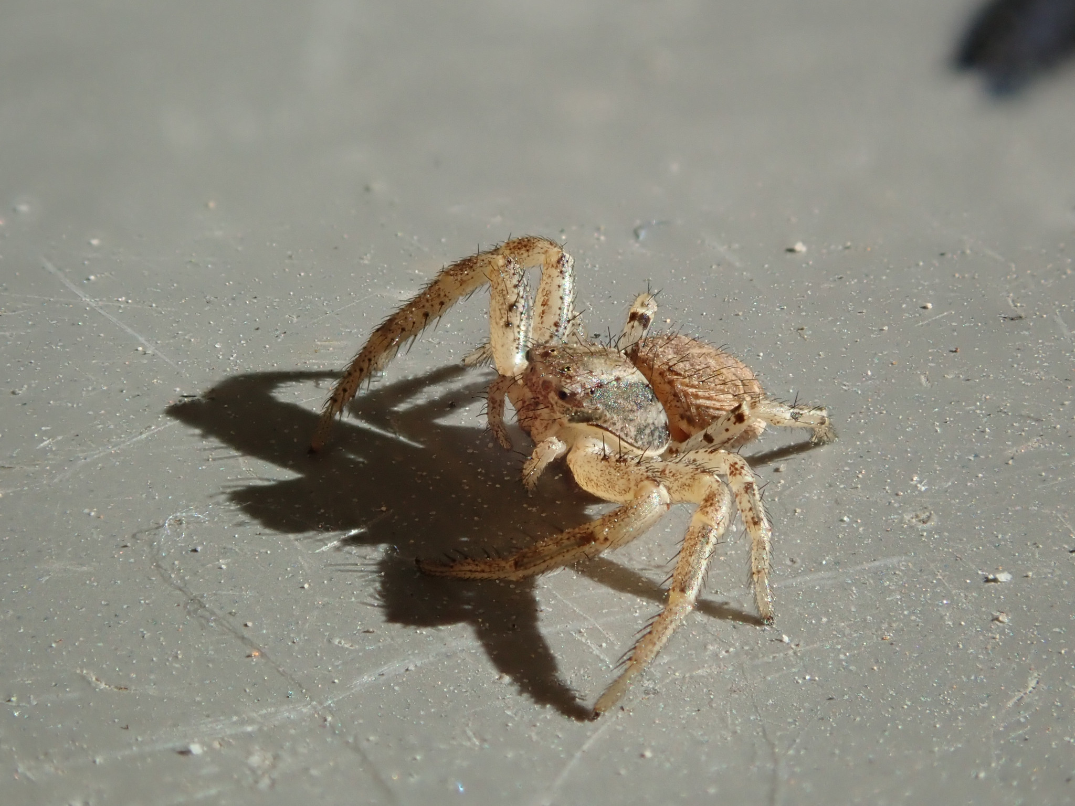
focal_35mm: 100
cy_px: 403
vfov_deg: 14.8
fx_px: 3106
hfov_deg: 19.6
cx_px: 538
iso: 160
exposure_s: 1/400
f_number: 6.3
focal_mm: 18
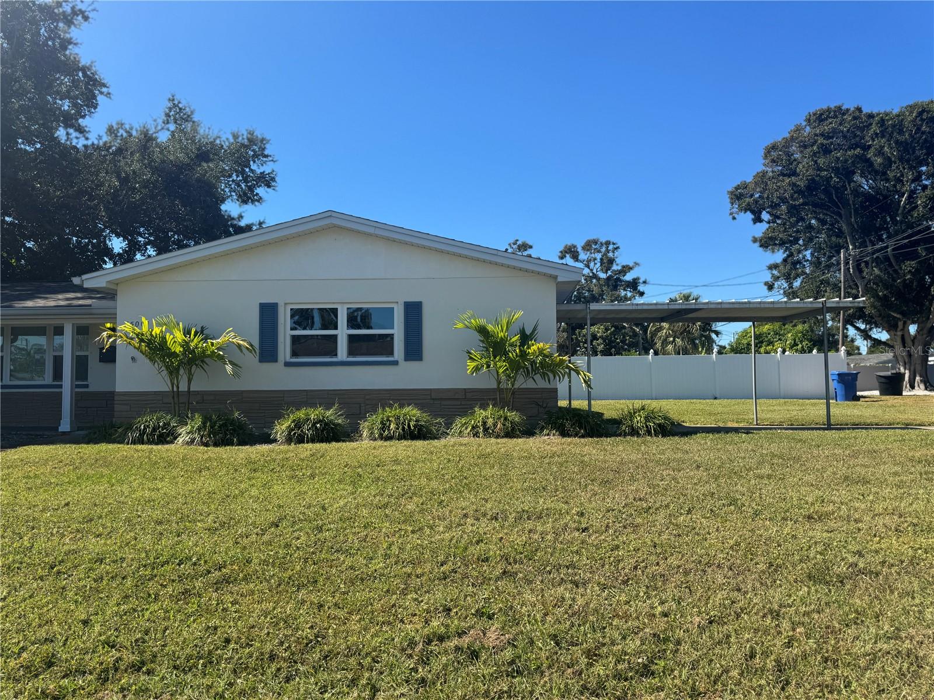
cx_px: 467
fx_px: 648
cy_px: 350
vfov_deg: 56.8
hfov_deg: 71.6
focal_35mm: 24
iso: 80
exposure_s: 1/3802
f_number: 1.78
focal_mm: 6.76
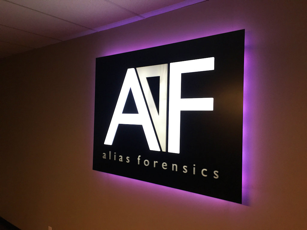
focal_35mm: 29
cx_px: 154
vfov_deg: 48.2
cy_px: 115
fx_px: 257
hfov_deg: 61.7
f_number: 2.2
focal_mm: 4.15
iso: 200
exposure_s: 1/30
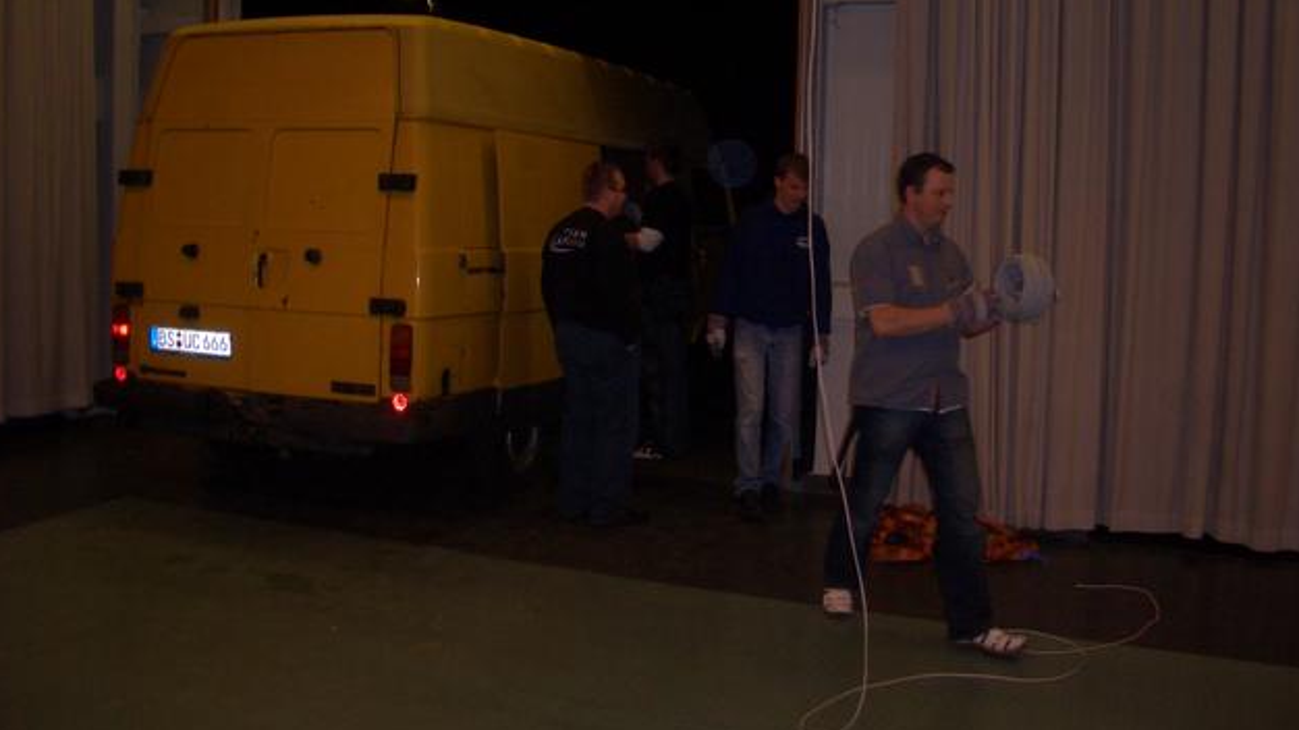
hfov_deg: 51.6
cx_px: 641
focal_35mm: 39
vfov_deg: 30.3
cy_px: 278
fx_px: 1343
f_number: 2.6
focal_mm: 5.8
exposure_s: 1/60
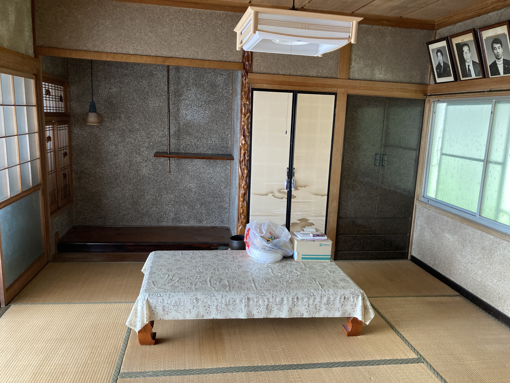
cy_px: 192
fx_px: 413
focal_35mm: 28
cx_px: 255
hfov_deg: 63.4
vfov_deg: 49.7
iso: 250
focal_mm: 3.99
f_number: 1.8
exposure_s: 1/60
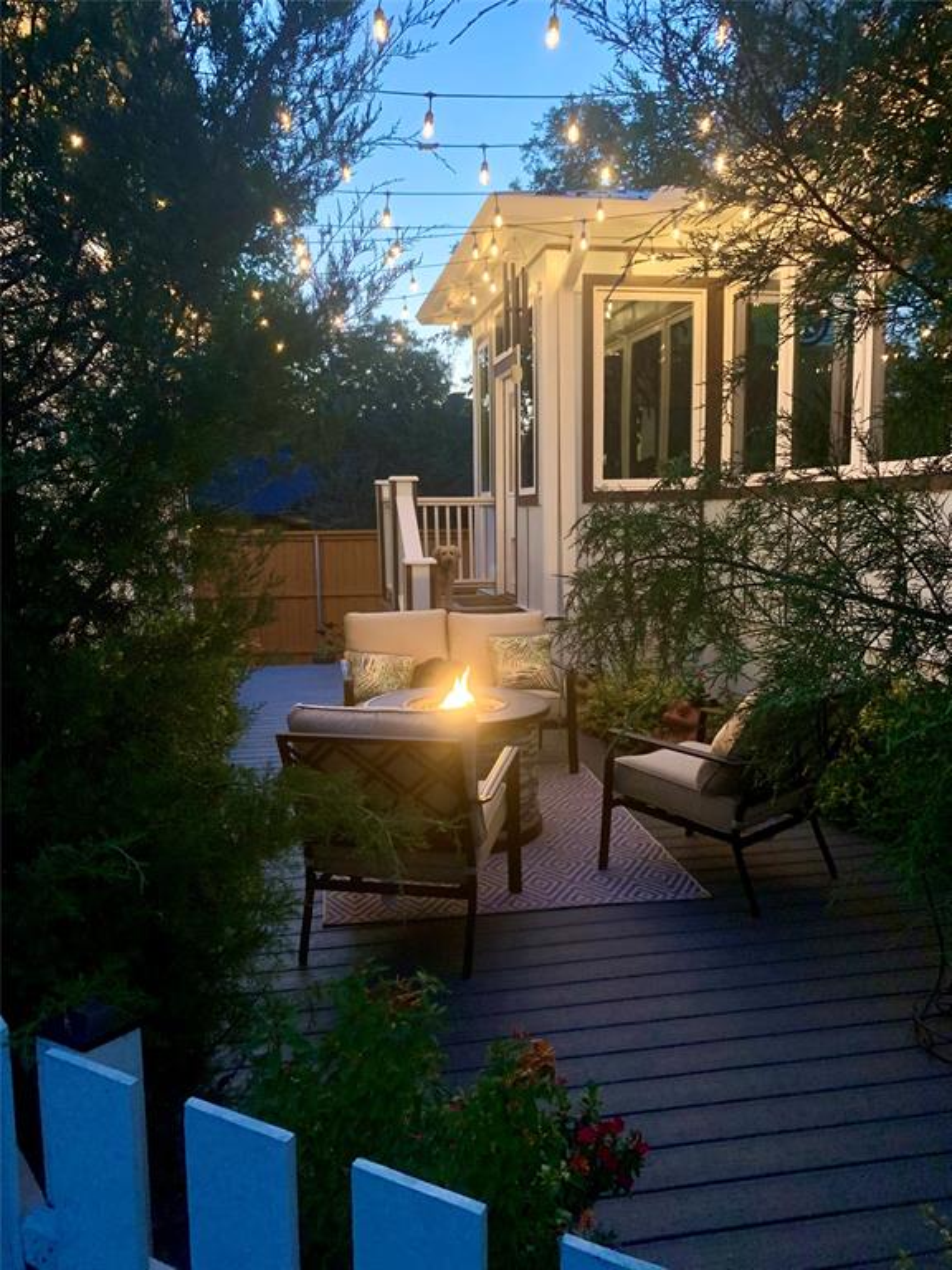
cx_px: 476
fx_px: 953
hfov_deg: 53.1
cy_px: 635
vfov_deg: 67.3
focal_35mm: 26
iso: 500
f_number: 1.8
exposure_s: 1/30
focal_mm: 4.25
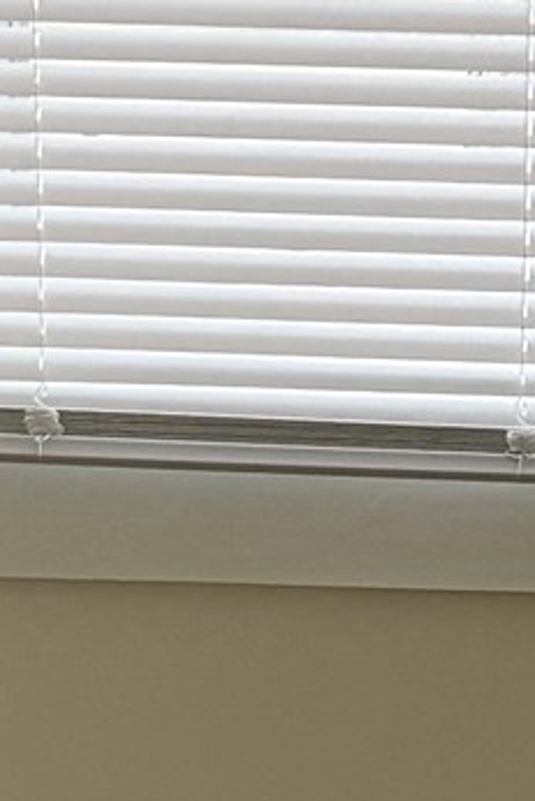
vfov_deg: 12.0
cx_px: 426
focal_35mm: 166
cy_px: 1074
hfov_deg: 8.3
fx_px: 3696
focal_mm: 6.76
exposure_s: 1/60
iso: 400
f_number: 1.78
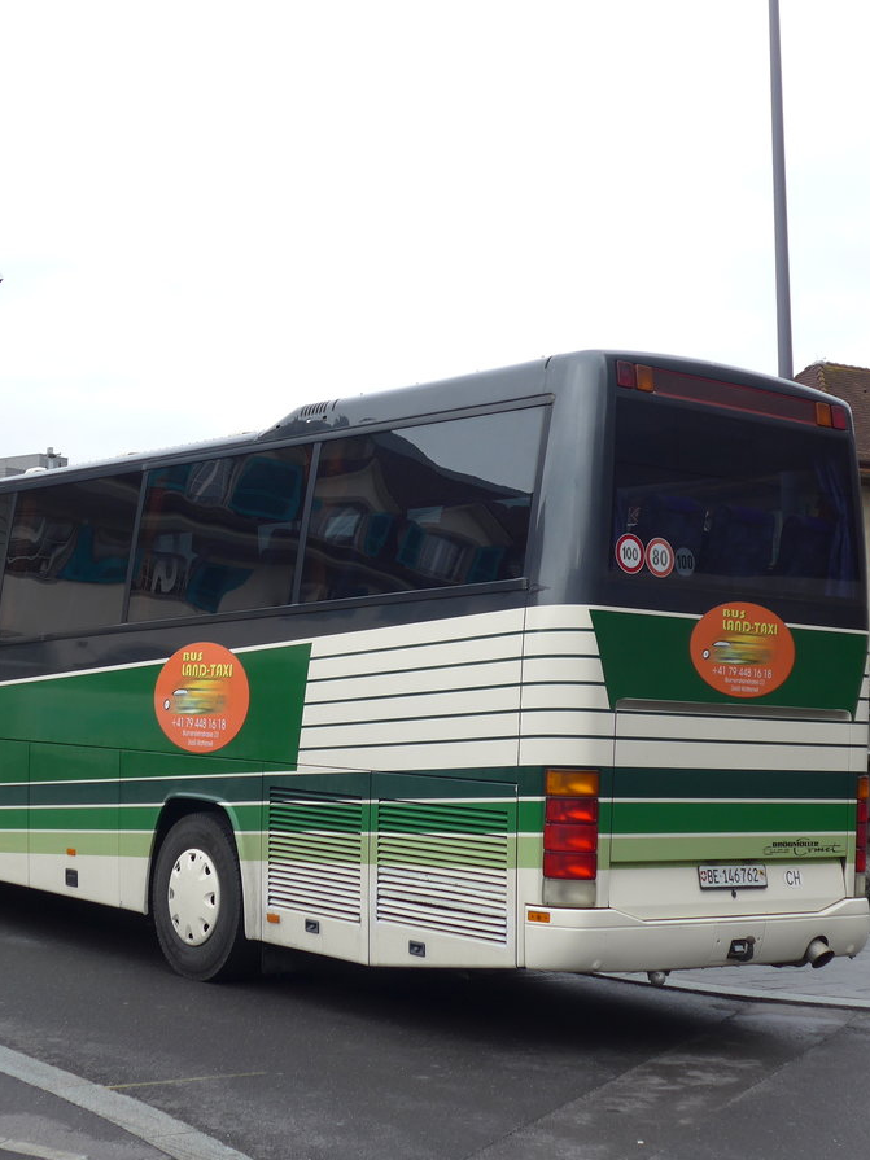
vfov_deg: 34.9
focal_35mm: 55
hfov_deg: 26.5
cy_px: 582
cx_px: 337
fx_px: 1844
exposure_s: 1/500
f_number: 2.8
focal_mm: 8.4
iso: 80
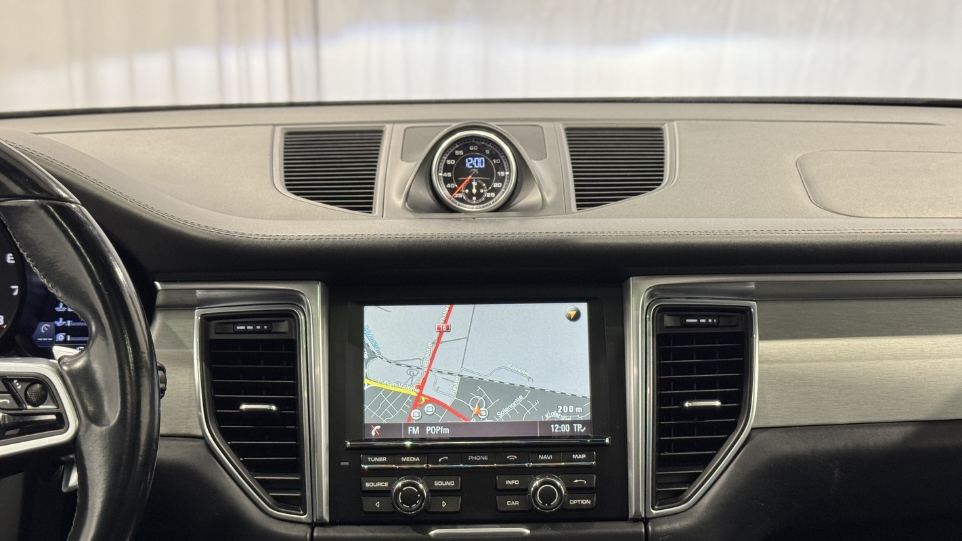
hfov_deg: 39.2
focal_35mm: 53
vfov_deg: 22.6
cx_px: 481
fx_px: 1352
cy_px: 345
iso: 200
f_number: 1.78
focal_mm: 6.76
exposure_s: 1/60
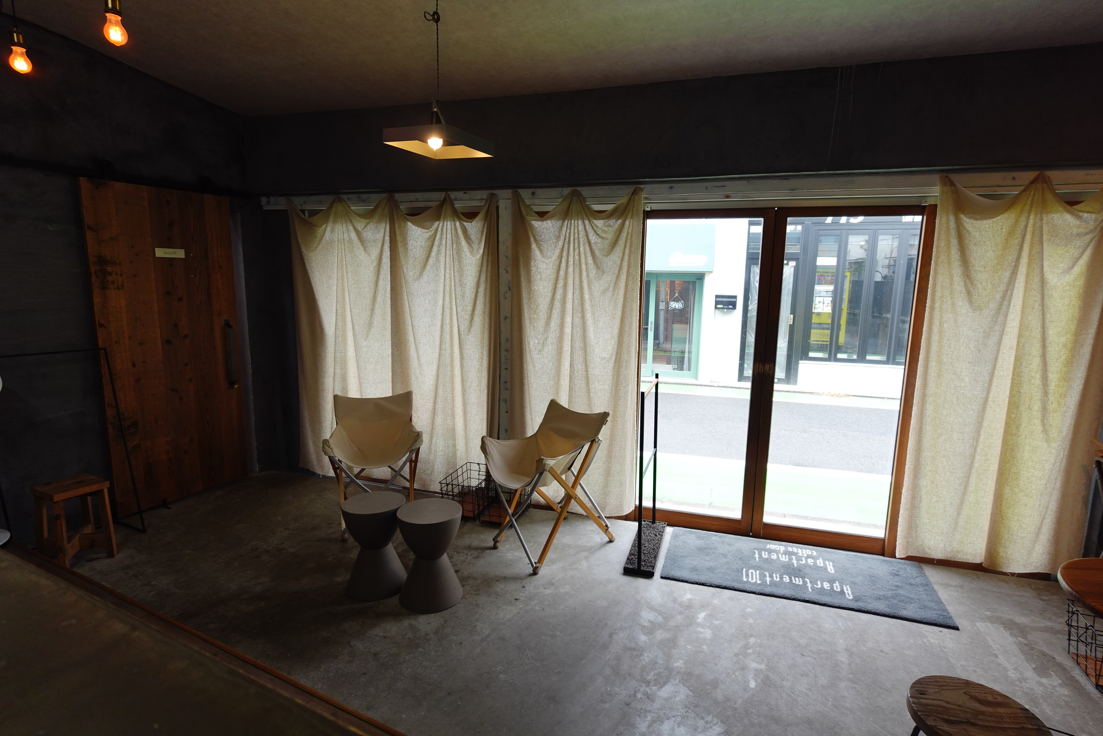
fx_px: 551
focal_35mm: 18
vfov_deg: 67.4
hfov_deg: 90.0
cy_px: 368
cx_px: 552
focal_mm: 6.9
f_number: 2.5
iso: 125
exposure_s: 1/40
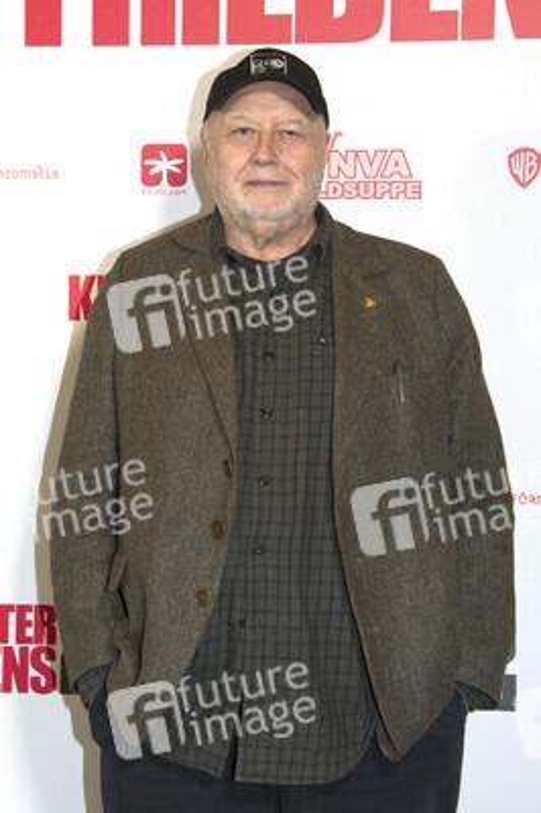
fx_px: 1626
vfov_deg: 28.1
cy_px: 406
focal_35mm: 72
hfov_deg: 18.9
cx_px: 270
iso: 1600
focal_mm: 72
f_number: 6.3
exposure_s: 1/125
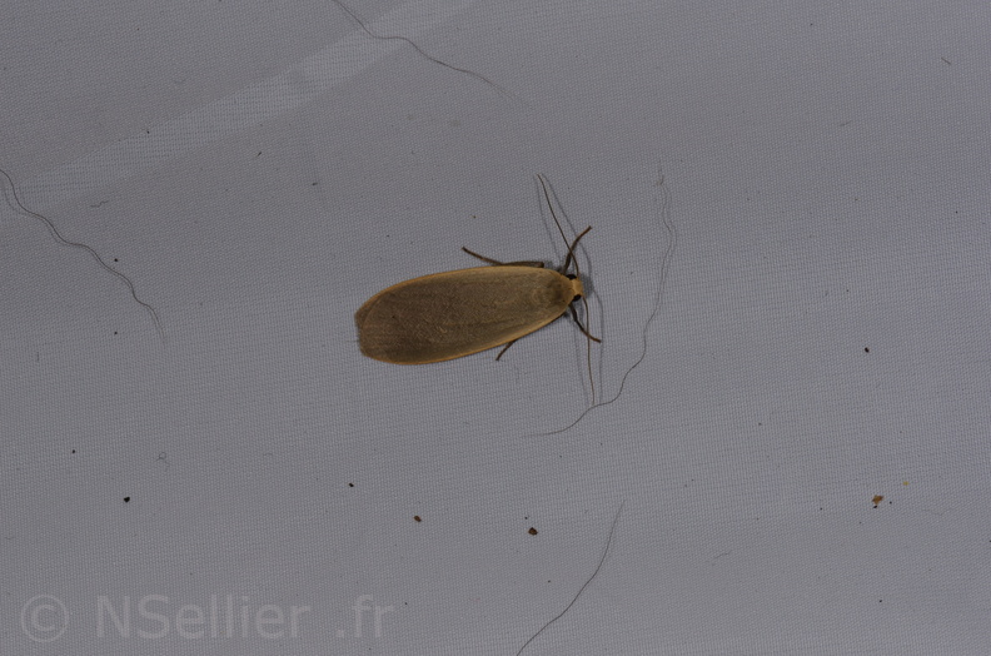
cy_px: 328
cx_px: 496
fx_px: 3501
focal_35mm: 128
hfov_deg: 16.1
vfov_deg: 10.7
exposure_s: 1/60
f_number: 22
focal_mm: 85
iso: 100
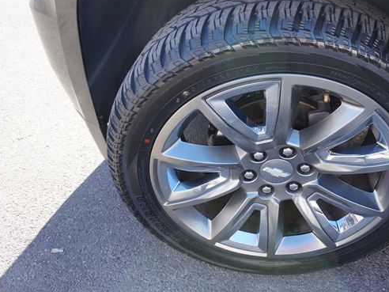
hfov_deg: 59.1
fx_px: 337
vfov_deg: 46.7
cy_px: 132
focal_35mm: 30
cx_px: 247
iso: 100
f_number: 4.5
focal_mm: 16
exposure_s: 1/60
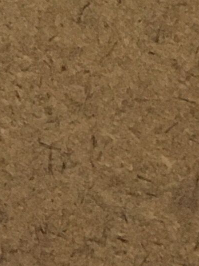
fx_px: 1680
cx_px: 192
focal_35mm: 219
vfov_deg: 9.0
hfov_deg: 6.8
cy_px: 120
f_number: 2.2
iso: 250
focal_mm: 4.15
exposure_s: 1/15
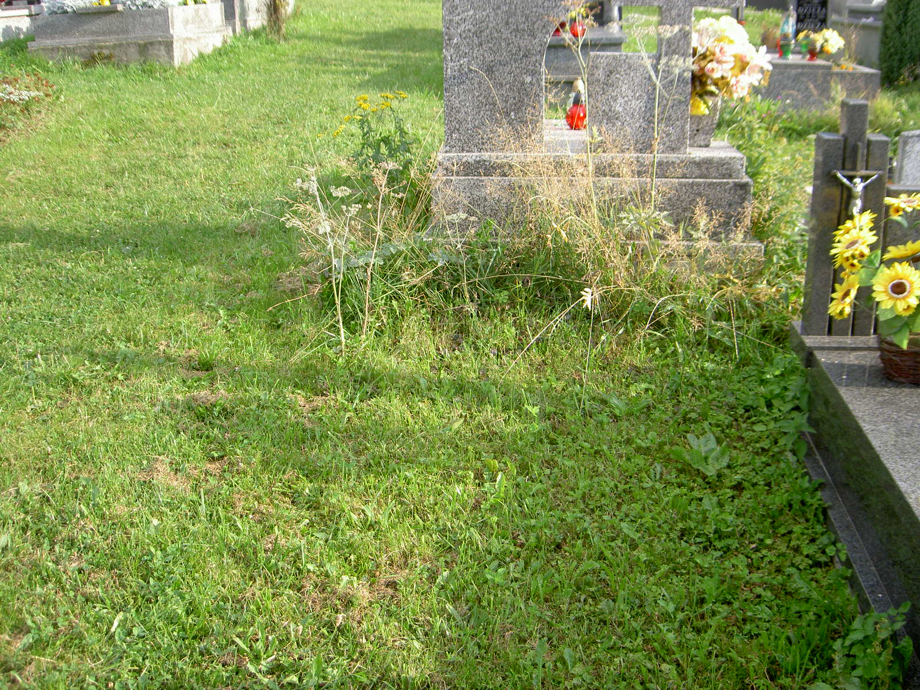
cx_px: 460
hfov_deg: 47.9
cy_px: 345
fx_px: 1037
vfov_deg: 36.8
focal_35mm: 39
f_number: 2.8
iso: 50
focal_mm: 8
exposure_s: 1/200
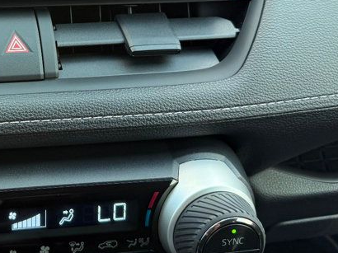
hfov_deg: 30.1
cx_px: 2
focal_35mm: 60
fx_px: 586
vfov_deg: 23.7
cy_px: 23
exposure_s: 1/137
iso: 50
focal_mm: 6.76
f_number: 1.78
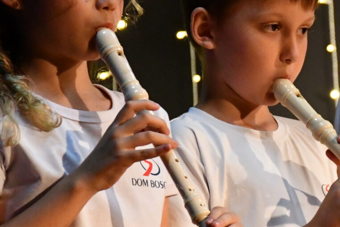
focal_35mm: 340
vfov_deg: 4.0
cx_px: 286
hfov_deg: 6.1
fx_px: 3211
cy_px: 141
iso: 10000
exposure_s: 1/125
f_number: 5.3
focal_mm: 90
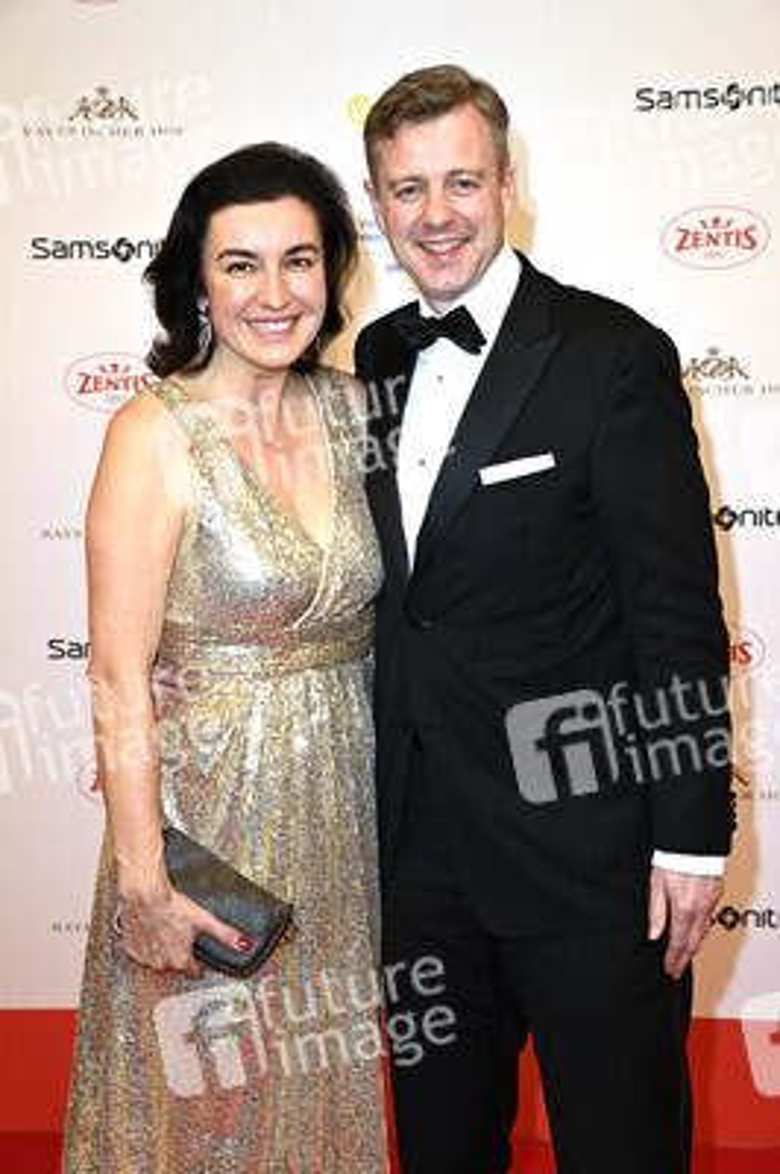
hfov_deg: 20.9
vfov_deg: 31.0
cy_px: 587
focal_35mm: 65
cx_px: 390
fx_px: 2116
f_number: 7.1
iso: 640
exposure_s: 1/200
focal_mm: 65
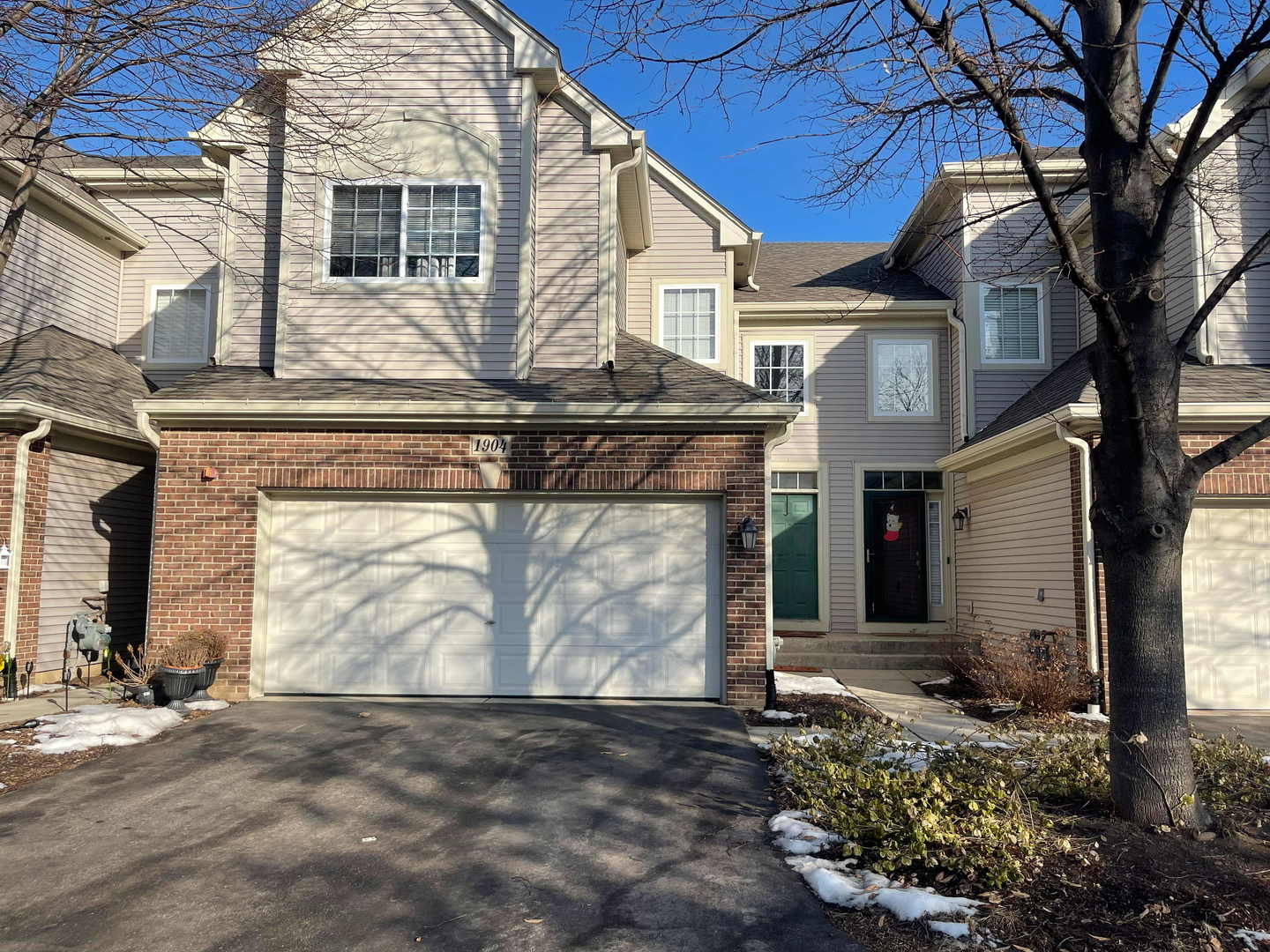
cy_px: 476
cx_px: 635
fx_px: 917
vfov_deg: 54.9
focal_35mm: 25
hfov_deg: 69.4
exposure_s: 1/3003
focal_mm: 5.1
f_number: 1.6
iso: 32
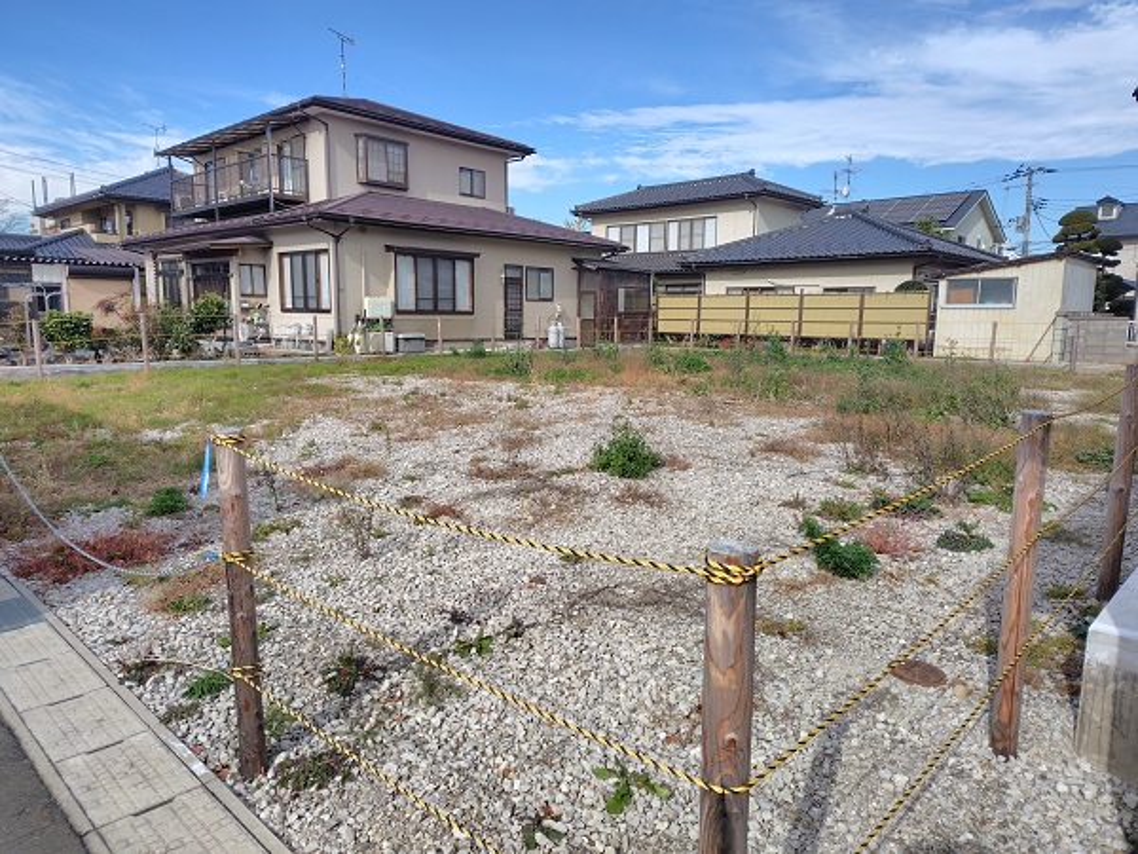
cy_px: 427
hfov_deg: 73.9
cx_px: 569
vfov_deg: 58.9
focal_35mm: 23
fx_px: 756
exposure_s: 1/1301
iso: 50
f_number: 1.9
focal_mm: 5.6
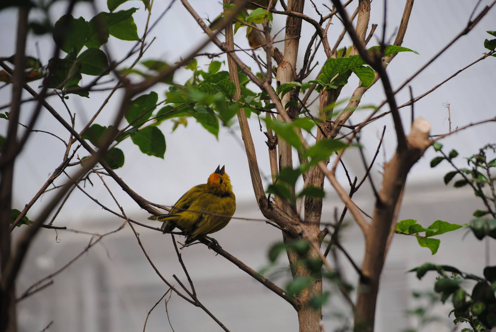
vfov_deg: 10.2
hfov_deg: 15.2
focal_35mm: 135
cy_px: 166
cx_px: 248
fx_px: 1862
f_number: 5.6
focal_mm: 90
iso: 160
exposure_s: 1/500
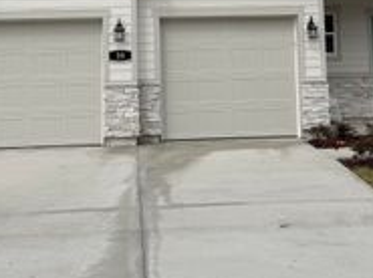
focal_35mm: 65
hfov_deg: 29.9
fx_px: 699
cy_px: -7
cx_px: 171
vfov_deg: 21.6
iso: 80
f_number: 1.78
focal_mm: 6.76
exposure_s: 1/9091
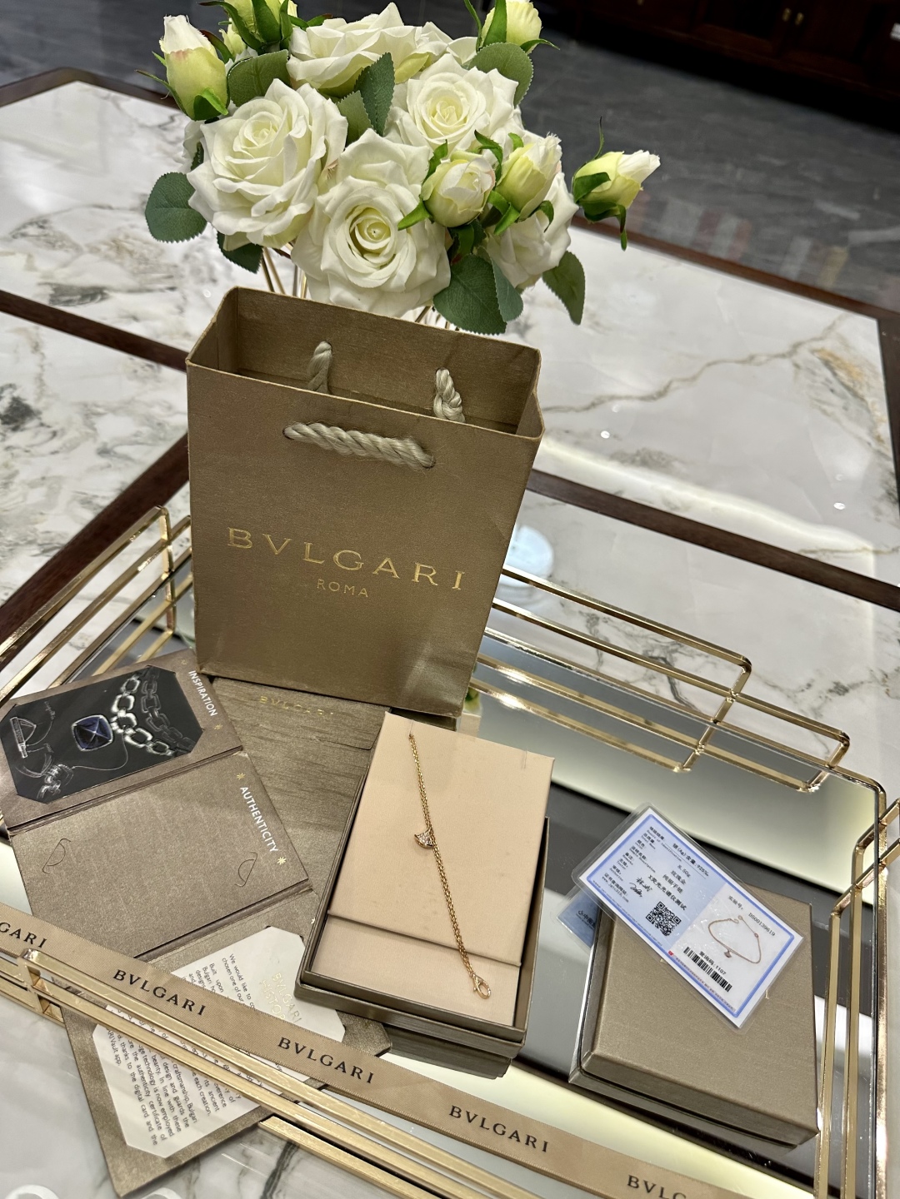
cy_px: 600
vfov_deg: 71.6
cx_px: 450
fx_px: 832
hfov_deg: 56.8
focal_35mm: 24
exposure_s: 1/100
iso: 160
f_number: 1.78
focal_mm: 6.86
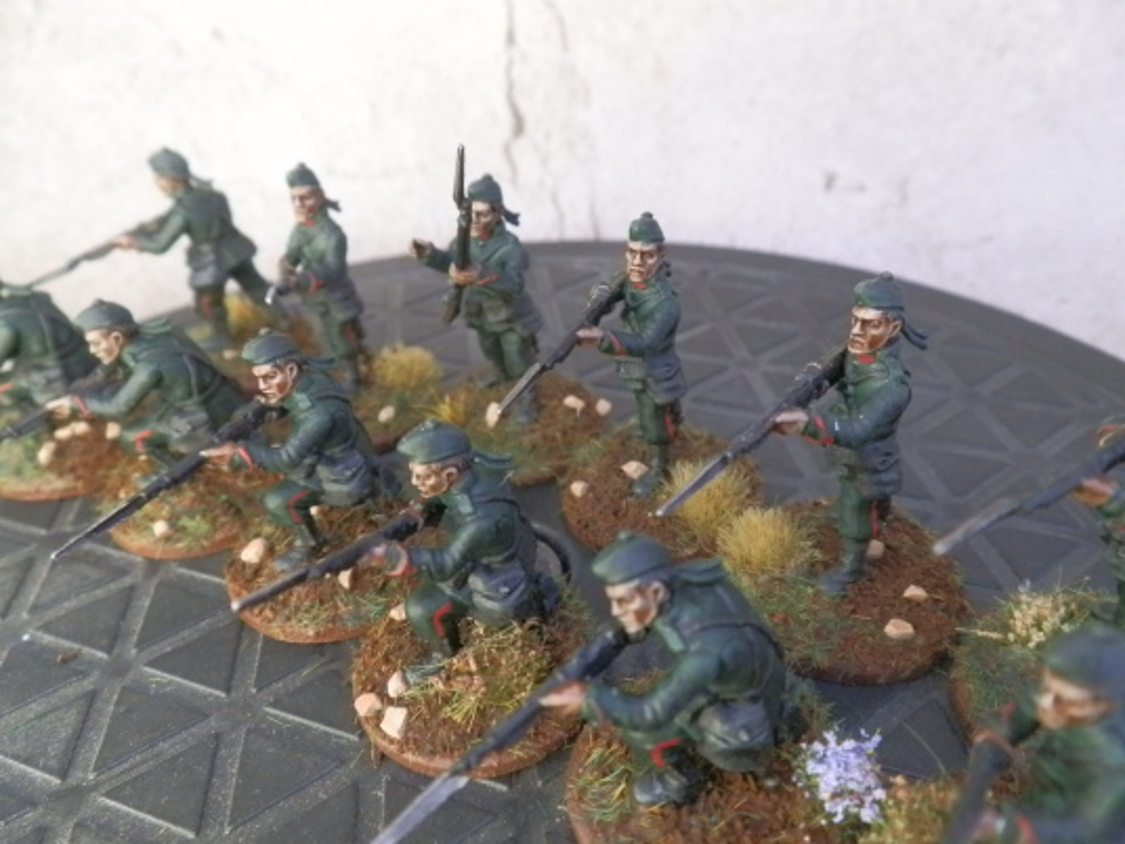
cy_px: 422
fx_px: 910
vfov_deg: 49.7
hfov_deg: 63.4
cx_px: 562
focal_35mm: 28
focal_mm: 5
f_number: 3.1
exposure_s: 1/80
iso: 400
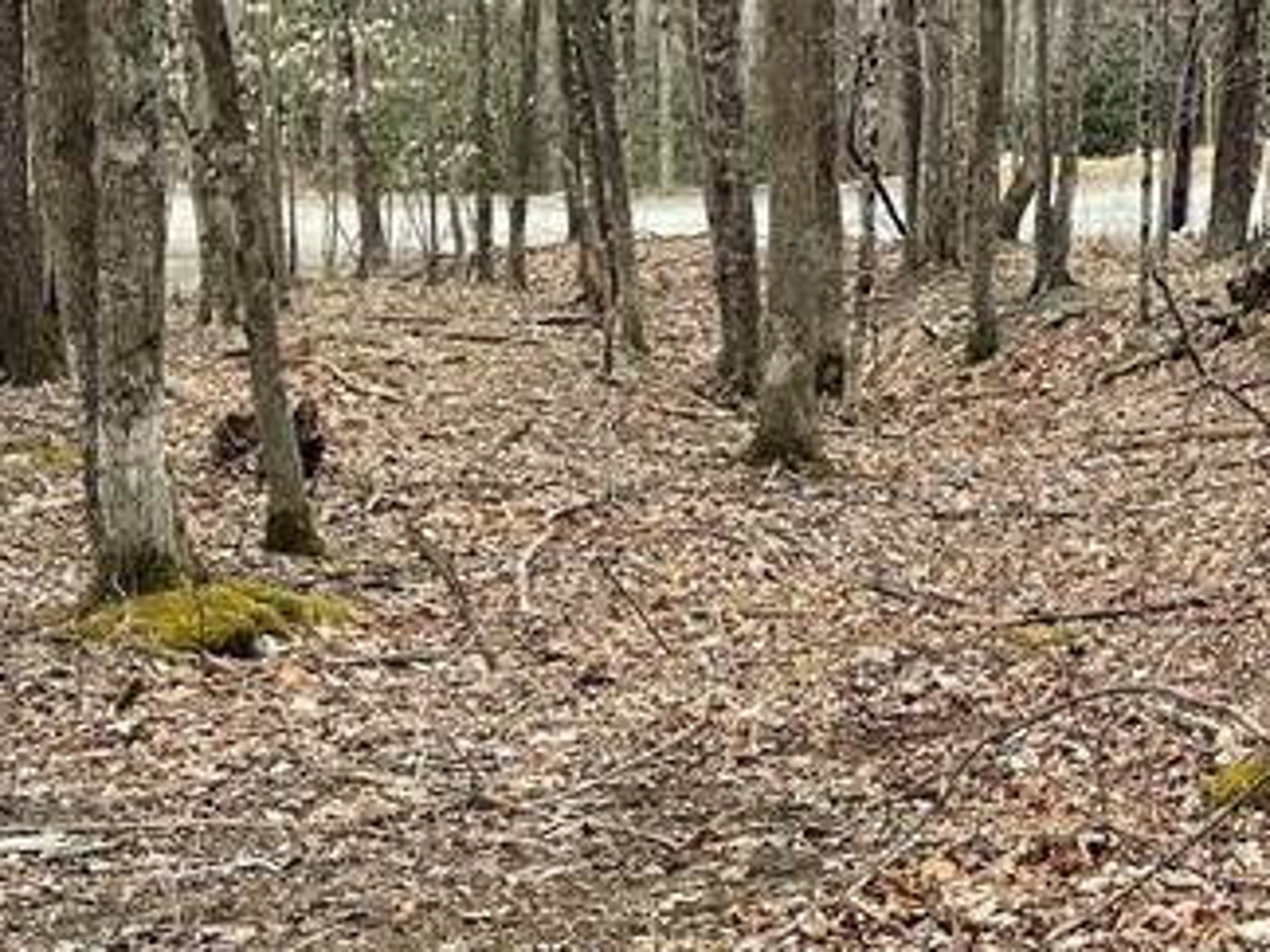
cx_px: 1733
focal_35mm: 79
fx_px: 2898
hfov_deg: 21.8
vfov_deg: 18.1
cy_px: -63
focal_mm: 5.1
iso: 32
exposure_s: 1/309
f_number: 1.6
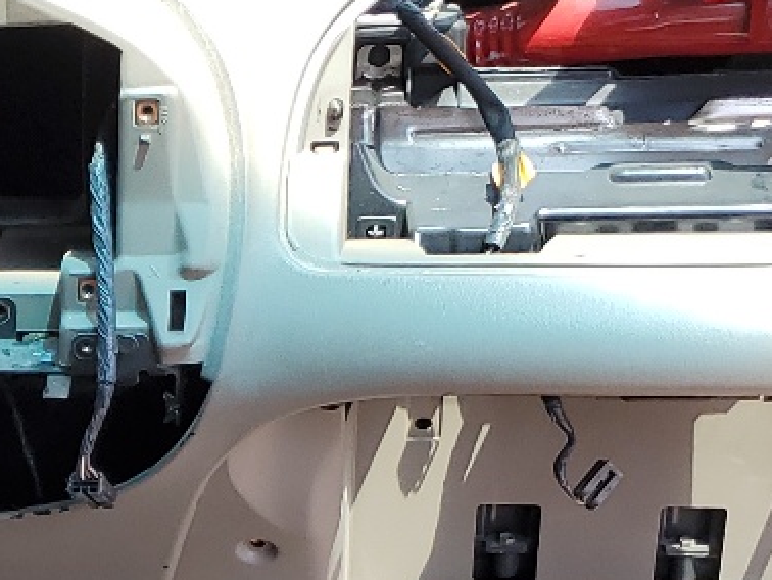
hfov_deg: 16.6
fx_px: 2455
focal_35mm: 110
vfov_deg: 12.7
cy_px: 913
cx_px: -300
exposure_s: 1/400
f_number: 1.5
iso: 50
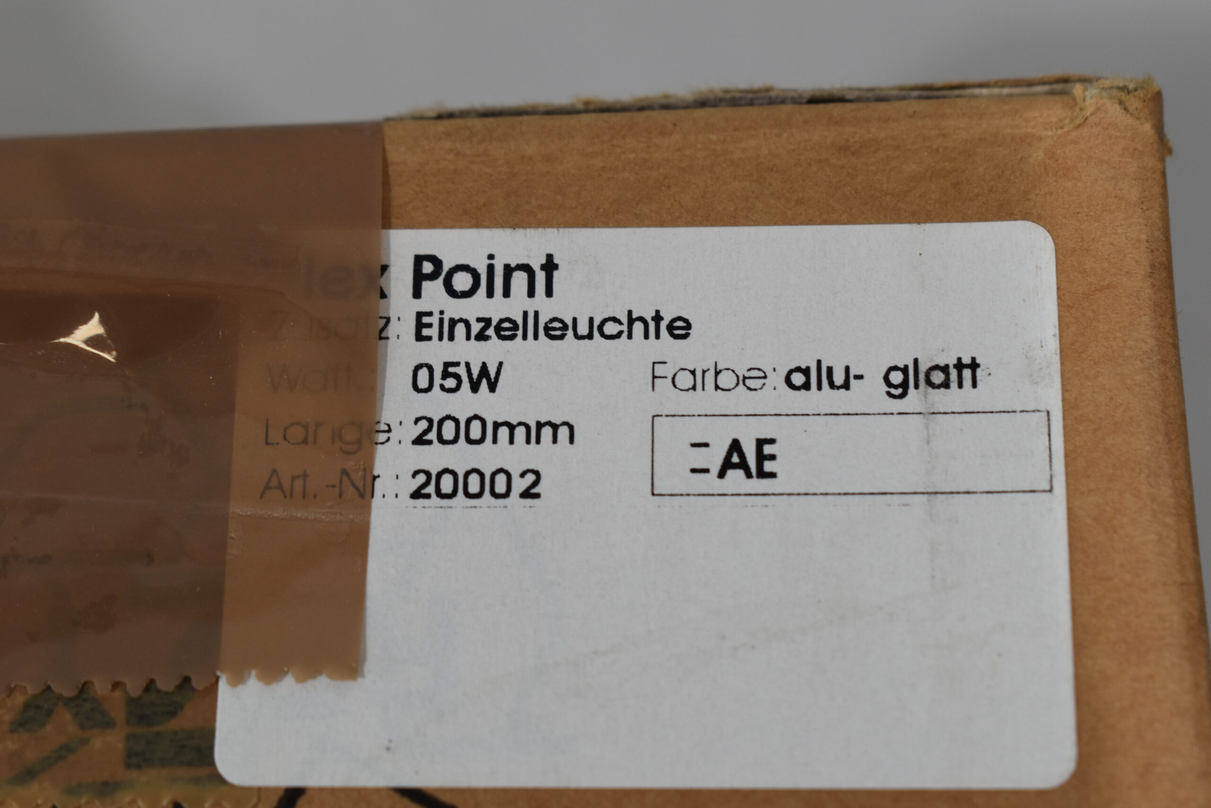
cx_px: 606
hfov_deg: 24.6
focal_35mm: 82
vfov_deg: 16.6
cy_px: 404
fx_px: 2775
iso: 360
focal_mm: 55
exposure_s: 1/60
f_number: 8
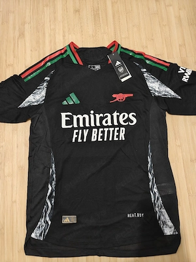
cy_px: 131
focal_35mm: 23
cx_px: 98
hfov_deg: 58.9
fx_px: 174
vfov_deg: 73.9
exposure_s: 1/50
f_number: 1.6
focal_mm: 6.06
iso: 1600
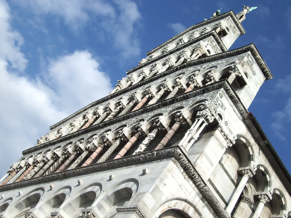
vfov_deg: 29.7
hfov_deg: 38.9
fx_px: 412
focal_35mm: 49
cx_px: 146
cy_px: 109
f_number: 5
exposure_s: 1/400
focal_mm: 8.2
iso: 50
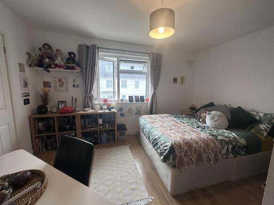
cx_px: 137
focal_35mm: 14
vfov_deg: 85.7
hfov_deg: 102.1
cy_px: 102
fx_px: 111
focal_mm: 2.22
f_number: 2.2
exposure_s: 1/100
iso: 80
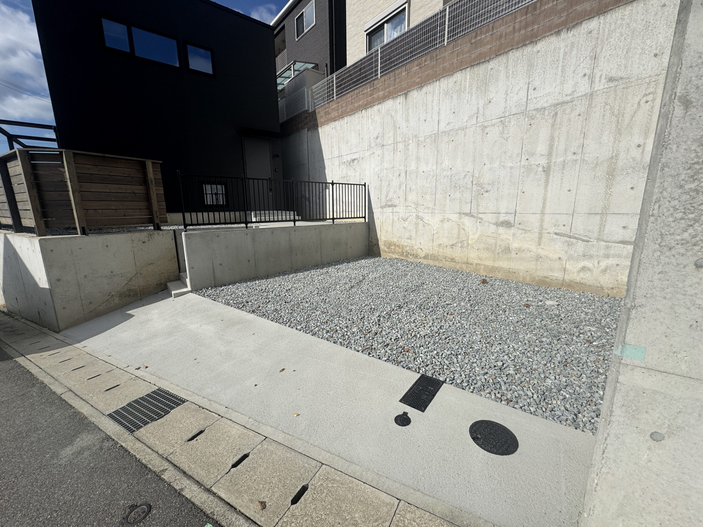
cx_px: 352
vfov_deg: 85.7
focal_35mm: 14
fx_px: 284
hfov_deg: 102.1
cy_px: 264
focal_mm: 2.22
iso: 32
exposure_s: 1/3906
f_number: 2.2
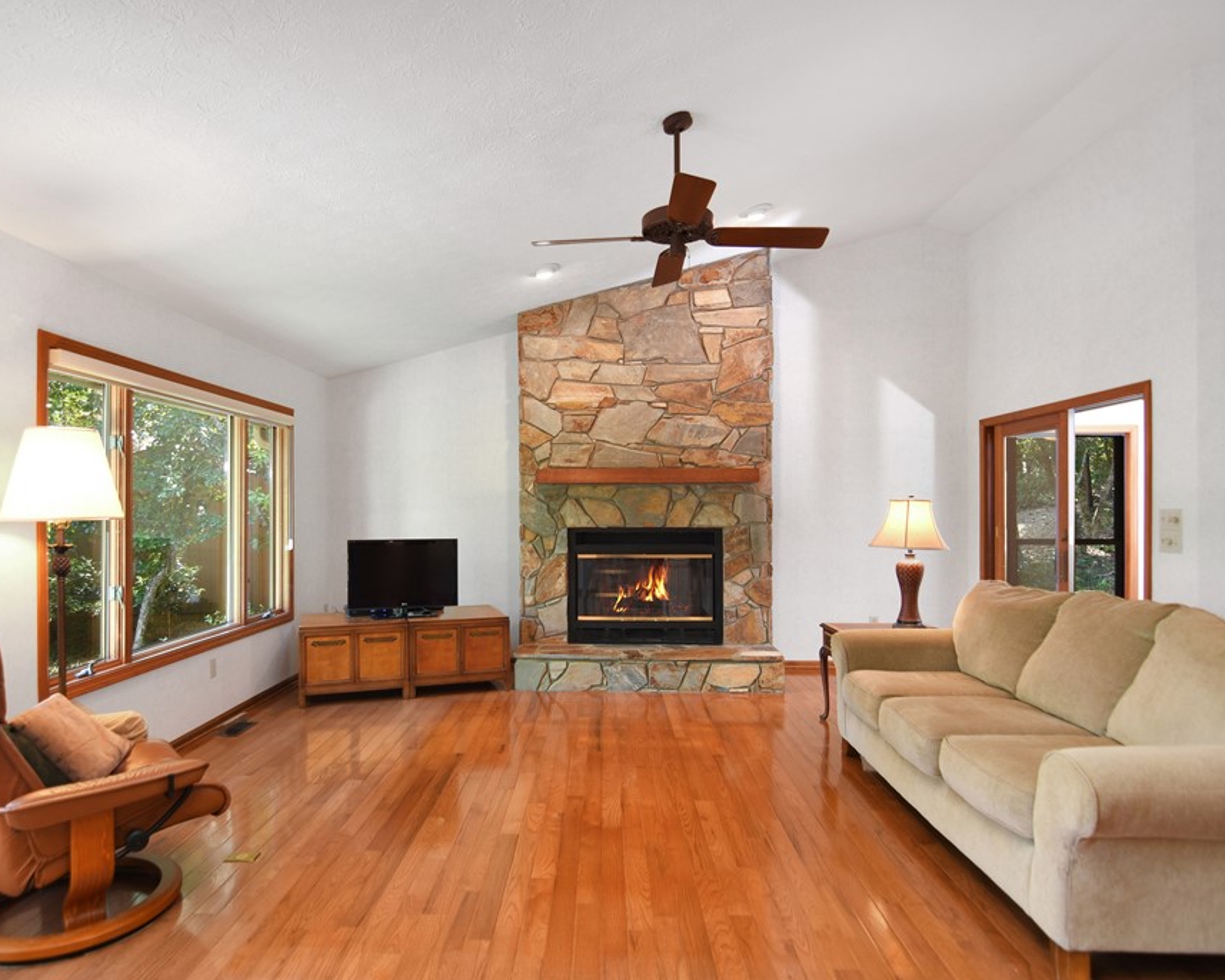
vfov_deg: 69.2
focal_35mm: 20
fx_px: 711
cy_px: 491
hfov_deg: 81.4
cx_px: 572
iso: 160
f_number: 2.8
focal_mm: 11
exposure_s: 1/25
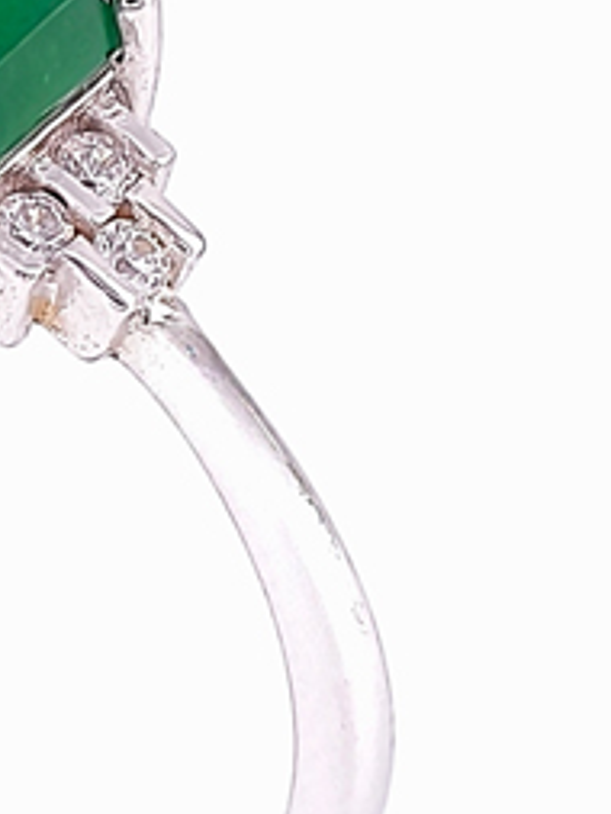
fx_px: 14908
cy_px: 410
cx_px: -48
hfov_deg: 2.3
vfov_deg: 3.1
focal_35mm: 634
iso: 125
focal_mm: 22.48
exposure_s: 1/161
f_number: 2.67
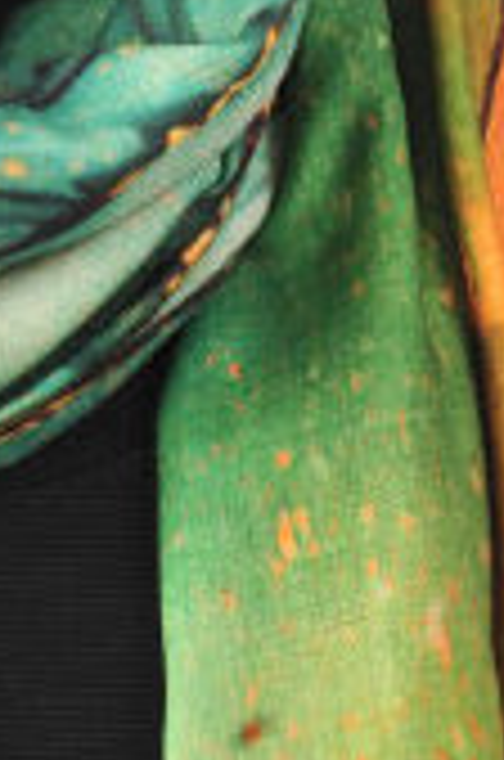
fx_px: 4702
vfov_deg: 9.2
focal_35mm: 223
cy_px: 697
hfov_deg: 6.1
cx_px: -198
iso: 200
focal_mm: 50
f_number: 10
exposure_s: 1/100
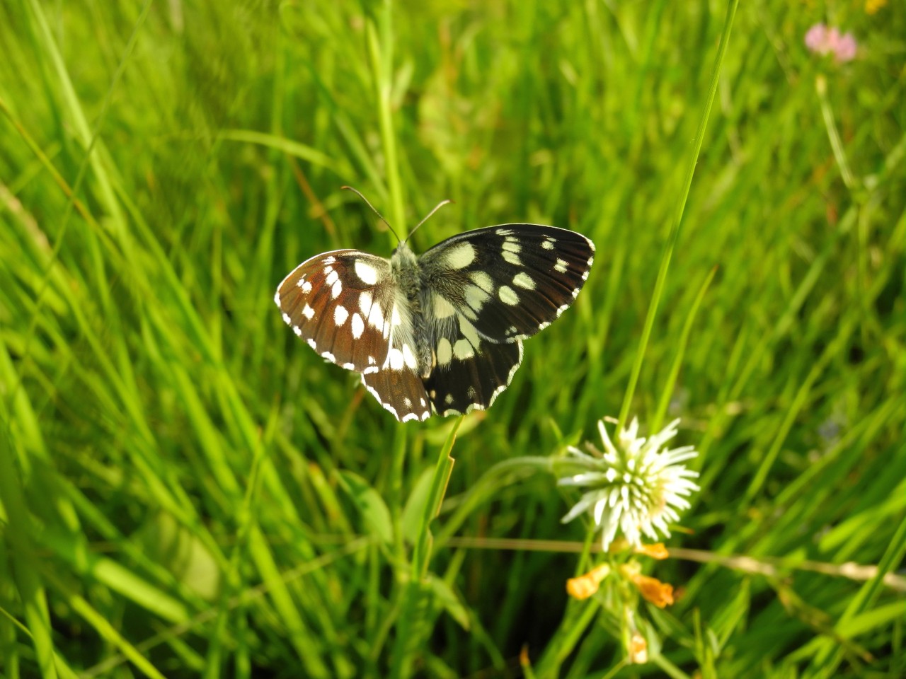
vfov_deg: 49.7
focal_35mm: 28
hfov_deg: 63.4
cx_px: 453
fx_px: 733
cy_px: 340
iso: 100
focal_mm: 6
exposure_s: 1/500
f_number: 2.8
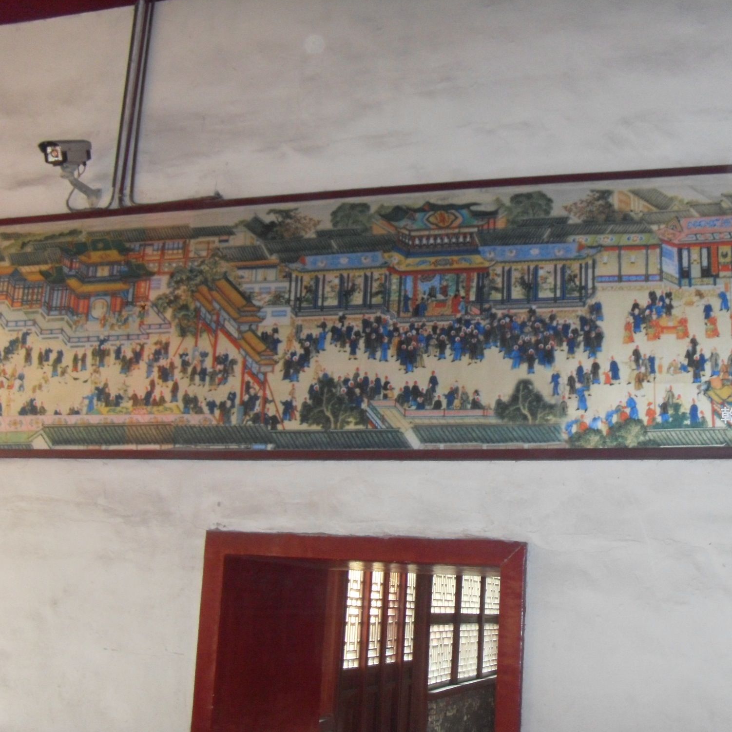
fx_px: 1124
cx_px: 421
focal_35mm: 47
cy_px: 369
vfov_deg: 36.1
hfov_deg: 36.0
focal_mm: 6.6
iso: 400
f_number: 3.5
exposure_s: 1/45
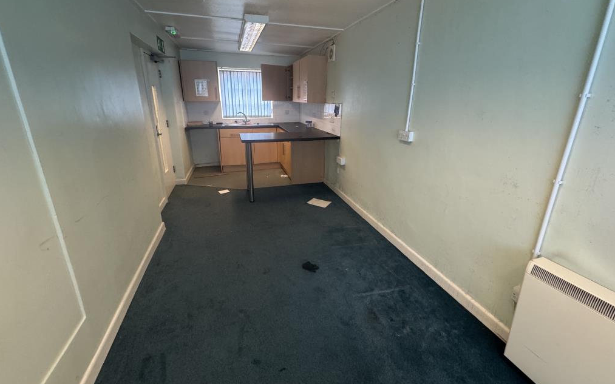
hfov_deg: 101.5
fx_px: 251
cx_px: 308
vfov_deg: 74.5
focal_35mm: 15
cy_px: 168
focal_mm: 2.22
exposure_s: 1/50
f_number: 2.2
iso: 400
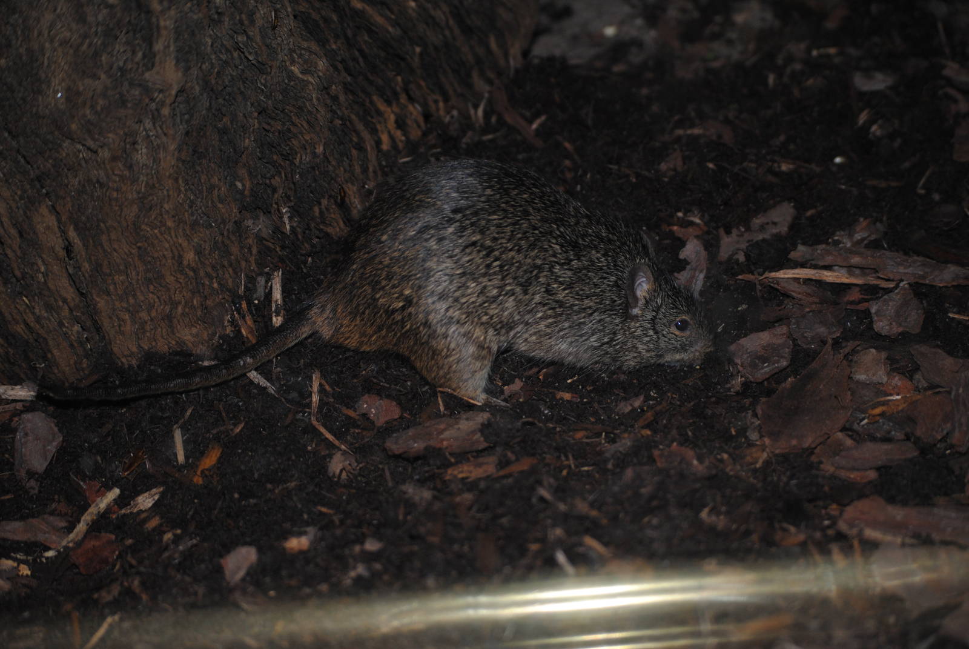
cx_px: 484
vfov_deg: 16.6
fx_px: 2223
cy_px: 324
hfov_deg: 24.6
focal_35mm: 82
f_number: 4
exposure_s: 1/60
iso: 200
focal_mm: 55
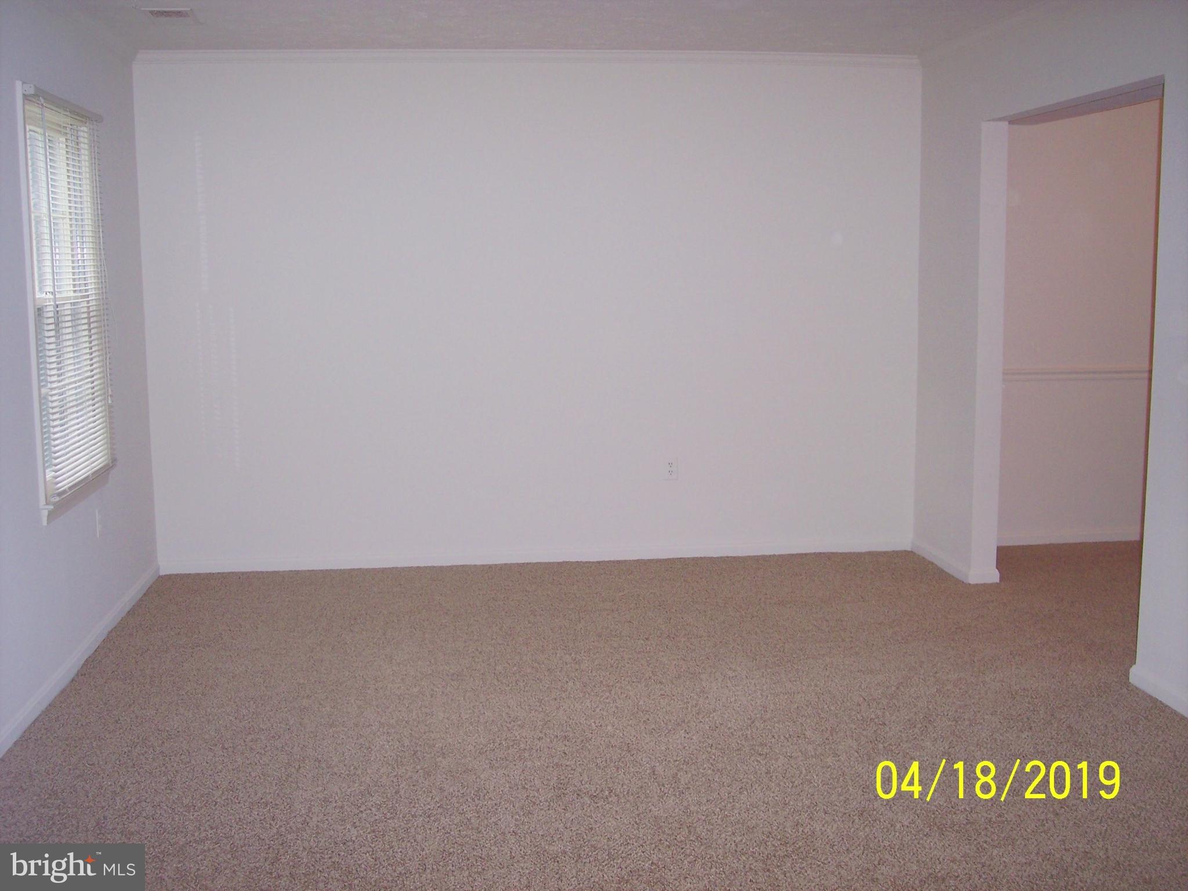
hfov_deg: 47.9
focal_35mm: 39
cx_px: 594
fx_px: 1338
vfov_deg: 36.8
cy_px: 446
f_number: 2.8
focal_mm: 8
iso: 140
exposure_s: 1/60
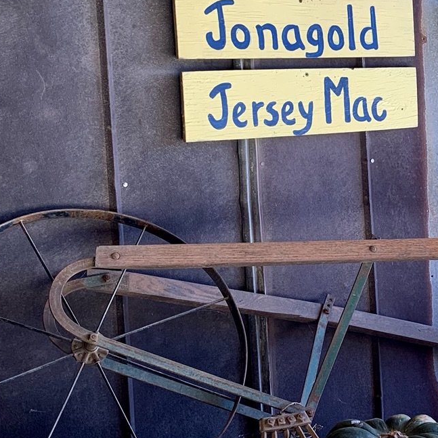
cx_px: 466
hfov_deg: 23.1
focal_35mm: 71
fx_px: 1016
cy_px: 164
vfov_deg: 24.3
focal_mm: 4.25
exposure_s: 1/120
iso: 32
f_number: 1.8
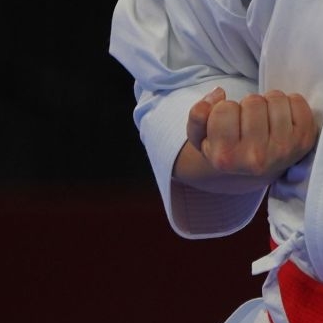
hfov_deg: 1.1
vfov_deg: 1.1
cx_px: 498
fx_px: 17123
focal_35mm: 1622
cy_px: -159
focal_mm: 342
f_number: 5.6
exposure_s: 1/500
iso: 640
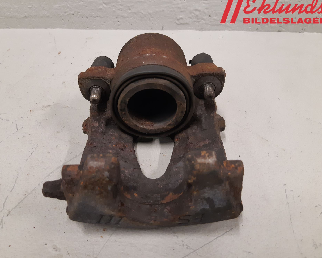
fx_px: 267
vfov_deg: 51.5
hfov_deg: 62.1
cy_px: 128
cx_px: 149
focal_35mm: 28
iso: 200
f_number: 1.7
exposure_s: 1/50
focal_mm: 3.93
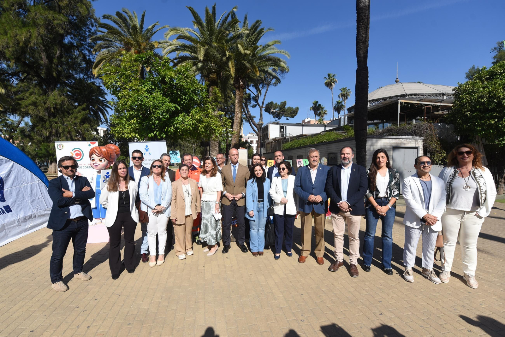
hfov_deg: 96.7
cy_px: 168
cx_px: 252
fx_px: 225
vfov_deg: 73.8
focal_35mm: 16
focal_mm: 16
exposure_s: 1/640
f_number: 5.6
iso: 100
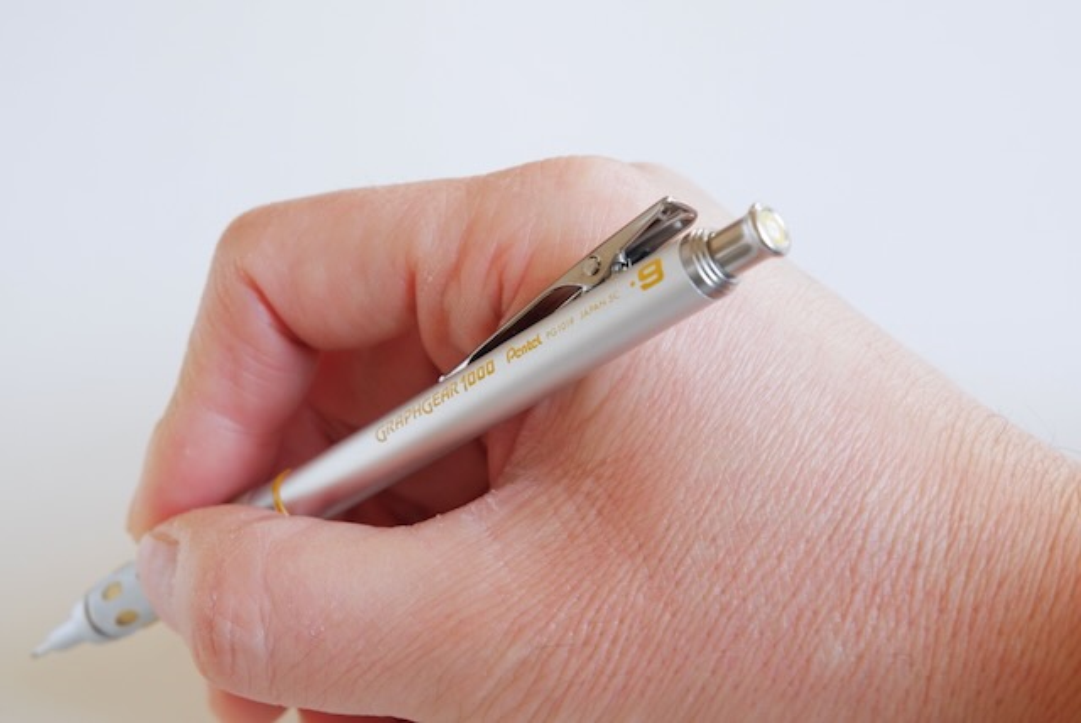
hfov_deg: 35.0
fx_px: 1713
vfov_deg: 23.8
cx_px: 540
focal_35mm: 57
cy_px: 362
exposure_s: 1/30
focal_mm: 38.7
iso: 1000
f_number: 8
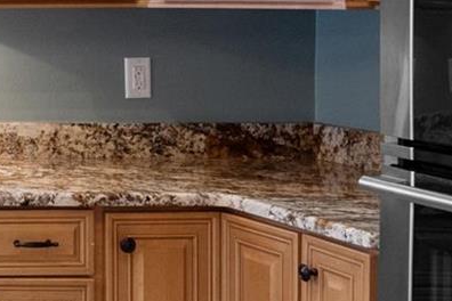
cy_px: 5
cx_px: -435
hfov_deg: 17.2
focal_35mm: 89
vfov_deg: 15.1
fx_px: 1117
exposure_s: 1/3
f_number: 8
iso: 400
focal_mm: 11
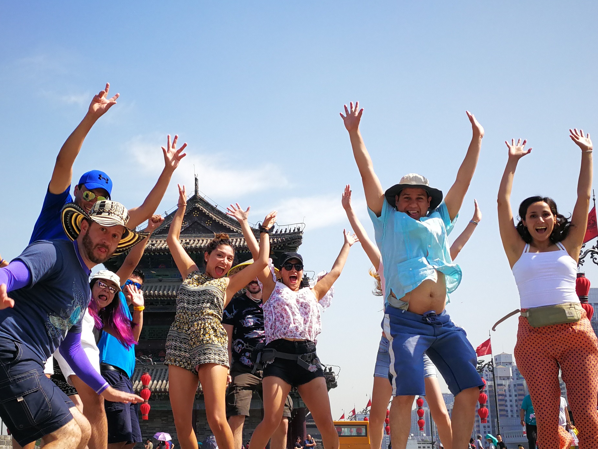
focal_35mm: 44
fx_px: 760
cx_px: 216
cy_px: 271
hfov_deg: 42.5
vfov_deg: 32.8
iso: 50
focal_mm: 3.95
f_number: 2.2
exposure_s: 1/891
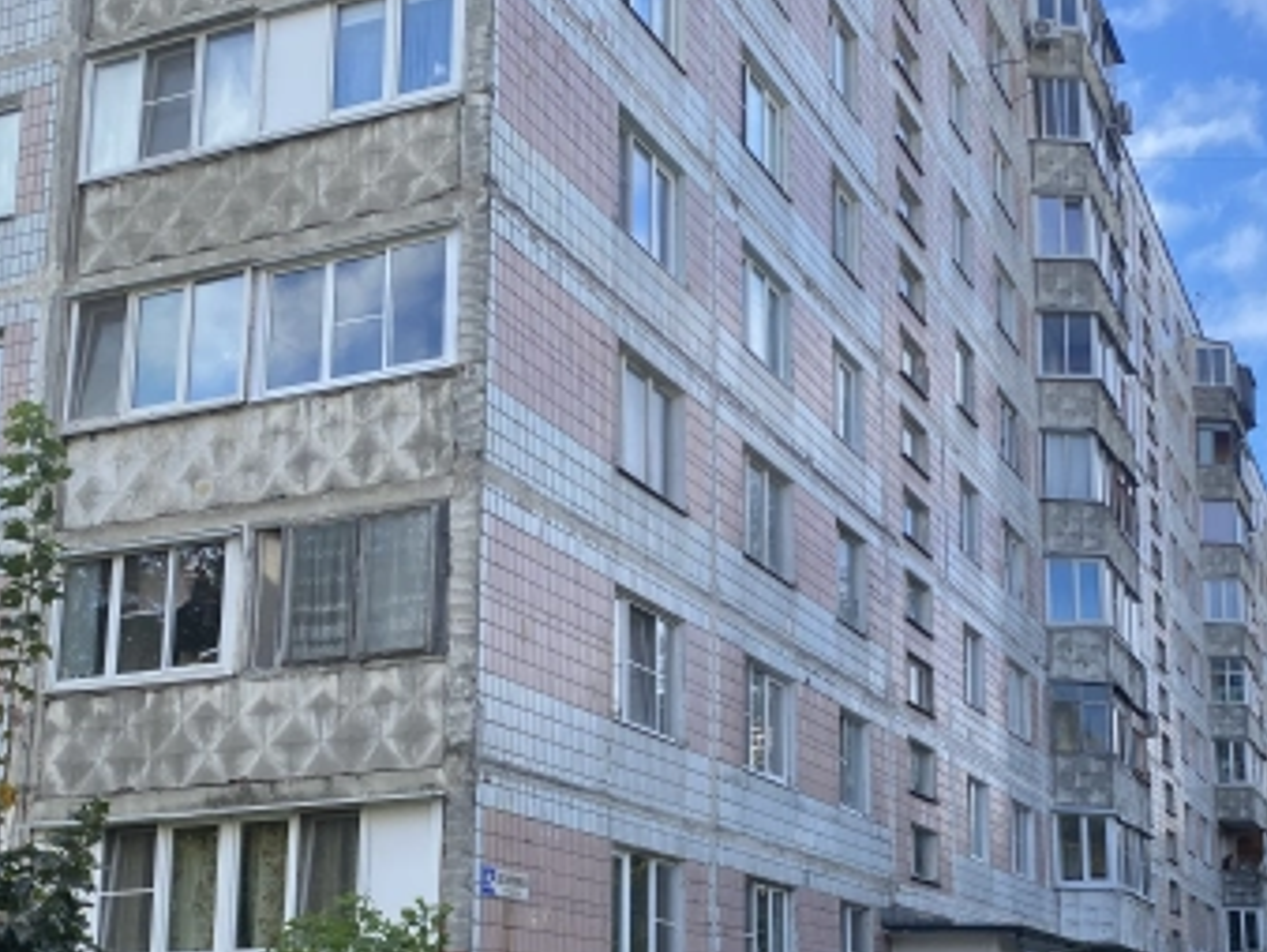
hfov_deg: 39.3
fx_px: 1758
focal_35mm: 48
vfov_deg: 29.8
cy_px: 716
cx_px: 813
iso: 32
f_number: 1.8
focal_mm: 4.25
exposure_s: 1/965
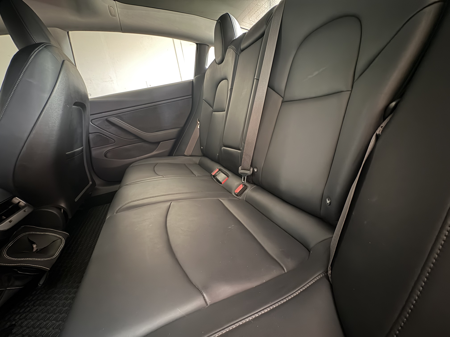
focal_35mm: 14
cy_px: 168
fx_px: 182
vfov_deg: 85.7
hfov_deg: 102.1
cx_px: 225
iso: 500
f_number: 2.2
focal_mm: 2.22
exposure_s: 1/9
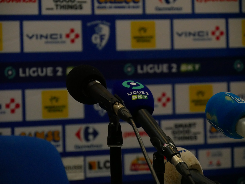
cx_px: 122
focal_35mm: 176
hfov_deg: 11.2
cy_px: 92
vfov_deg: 8.4
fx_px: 1246
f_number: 5.4
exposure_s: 1/640
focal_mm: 88
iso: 3200
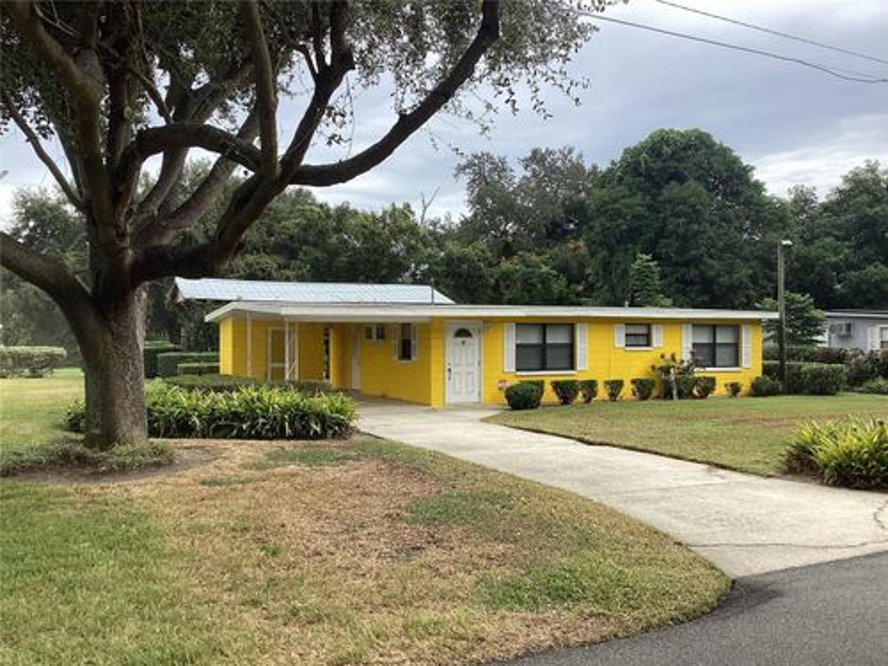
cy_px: 333
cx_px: 444
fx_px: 795
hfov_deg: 58.4
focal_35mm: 31
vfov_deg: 45.4
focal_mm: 3.3
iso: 25
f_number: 2.4
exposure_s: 1/339
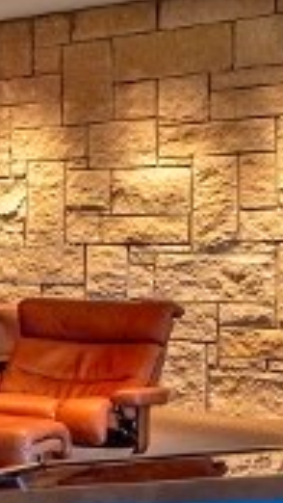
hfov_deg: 9.2
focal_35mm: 86
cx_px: -696
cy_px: 236
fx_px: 1146
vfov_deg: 24.7
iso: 100
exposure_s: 1/2
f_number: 8
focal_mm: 14
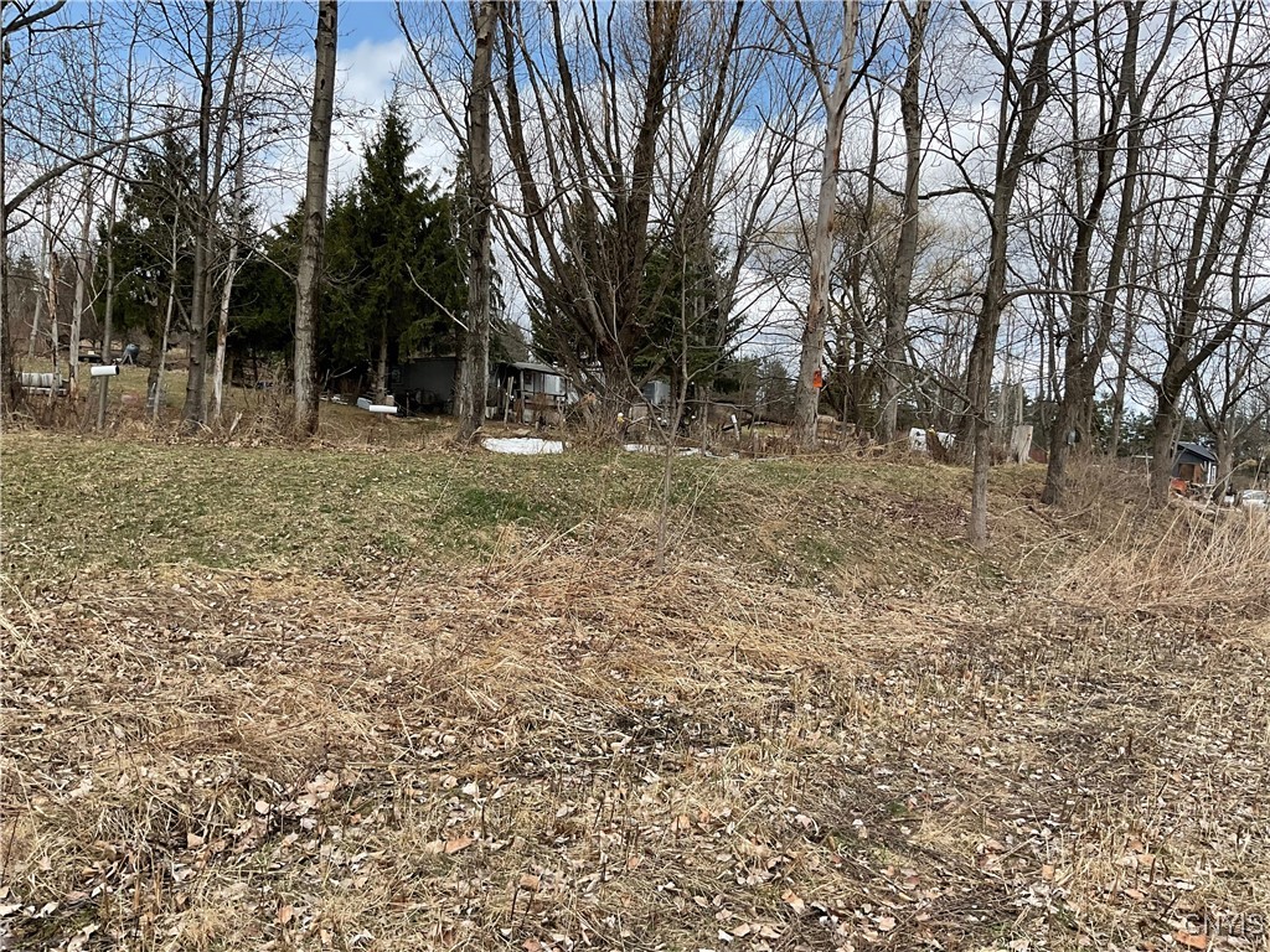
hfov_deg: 61.7
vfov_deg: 48.2
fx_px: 1064
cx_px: 635
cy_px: 476
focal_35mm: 29
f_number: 1.8
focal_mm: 3
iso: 16
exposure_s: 1/1076
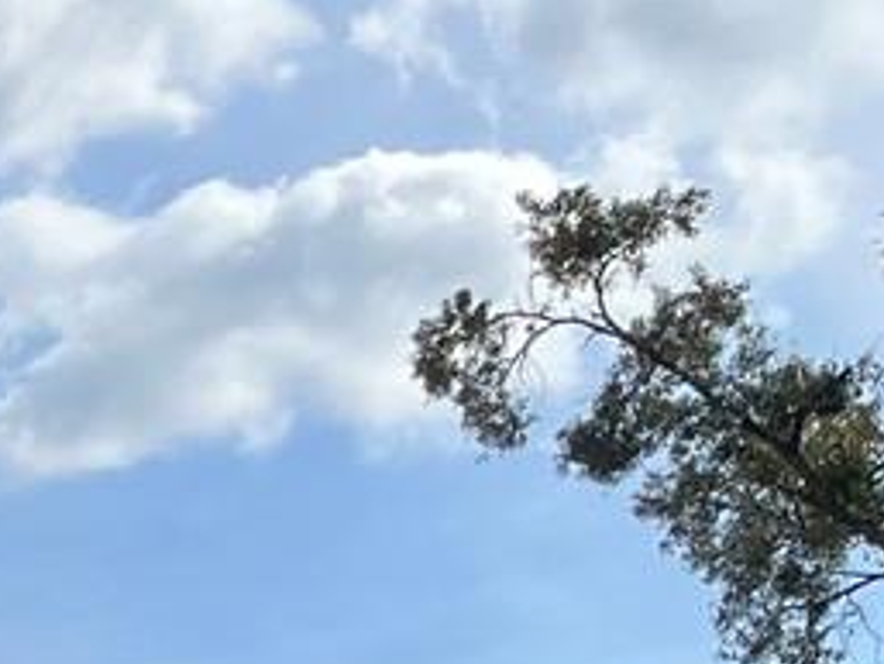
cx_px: -1727
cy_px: 1896
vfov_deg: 8.0
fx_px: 4139
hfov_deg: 9.6
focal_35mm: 162
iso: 50
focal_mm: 5.1
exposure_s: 1/3745
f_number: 1.6
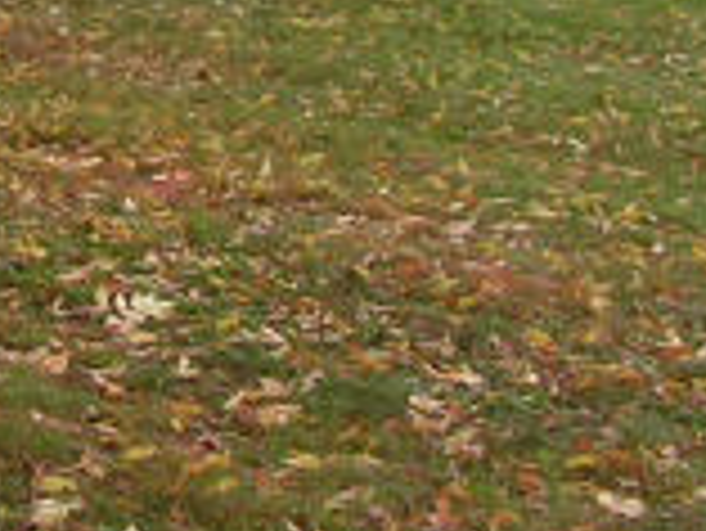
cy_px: -266
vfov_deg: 9.9
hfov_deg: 12.7
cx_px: -441
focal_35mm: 145
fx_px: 2960
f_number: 2.8
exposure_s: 1/139
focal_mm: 5.8
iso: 100
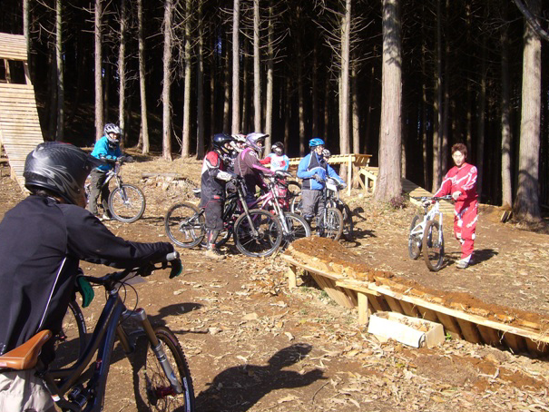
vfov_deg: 38.7
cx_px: 270
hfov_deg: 50.1
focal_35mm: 37
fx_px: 587
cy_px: 202
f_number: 2.8
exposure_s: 1/500
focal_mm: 5.8
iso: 80
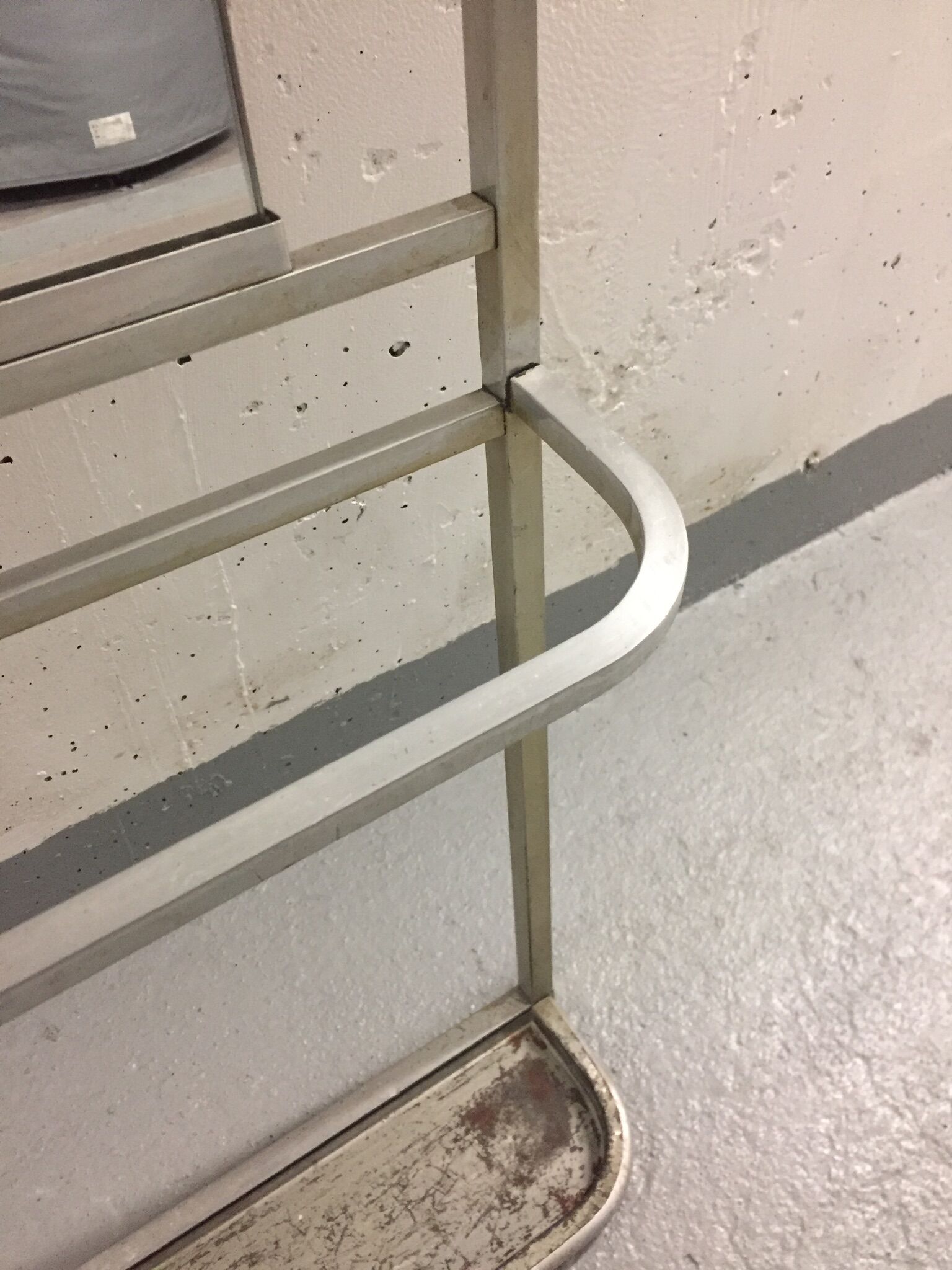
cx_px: 476
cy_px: 635
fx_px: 1063
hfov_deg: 48.2
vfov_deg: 61.7
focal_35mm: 29
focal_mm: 4.15
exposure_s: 1/25
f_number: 2.2
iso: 250
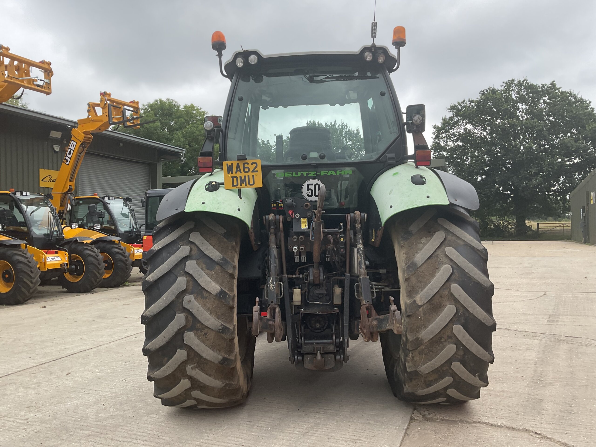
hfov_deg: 61.7
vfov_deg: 48.2
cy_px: 224
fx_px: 499
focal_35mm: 29
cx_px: 298
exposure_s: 1/627
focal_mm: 3
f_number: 1.8
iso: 16
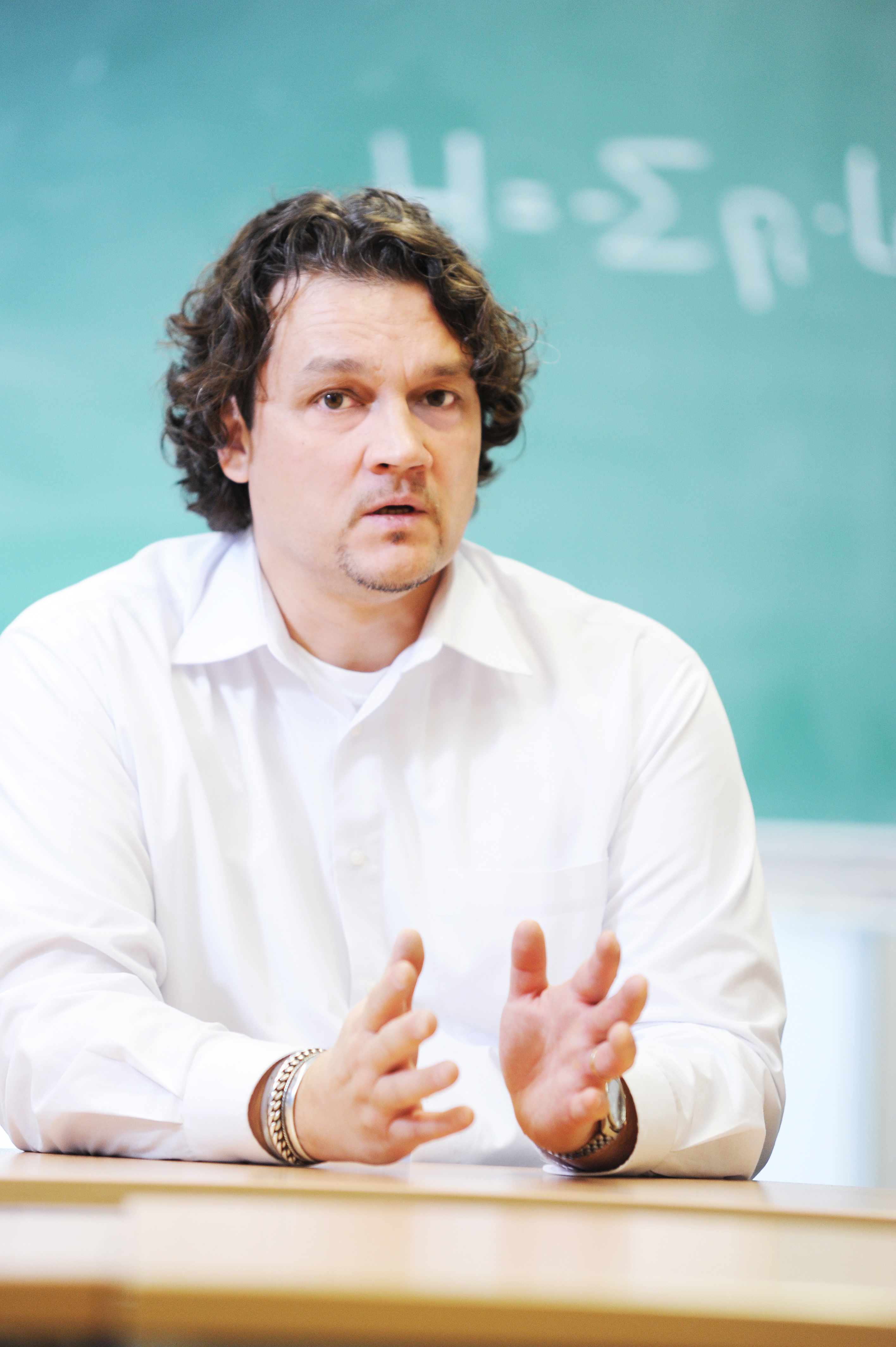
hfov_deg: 8.6
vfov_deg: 12.8
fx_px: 5981
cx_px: 448
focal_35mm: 160
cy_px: 674
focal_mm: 160
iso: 1000
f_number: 3.2
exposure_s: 1/125
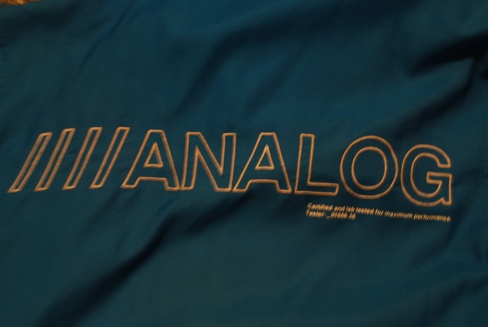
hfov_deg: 41.1
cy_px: 164
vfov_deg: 28.2
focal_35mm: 48
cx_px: 244
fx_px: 651
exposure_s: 1/1.3
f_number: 7.1
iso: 200
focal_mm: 32
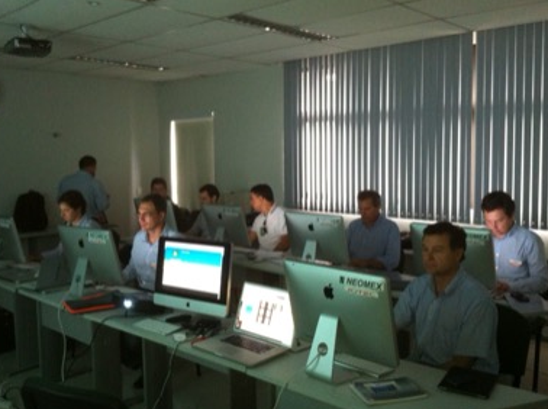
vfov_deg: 38.5
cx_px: 271
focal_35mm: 37
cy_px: 204
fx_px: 585
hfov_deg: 50.2
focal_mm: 3.85
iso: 320
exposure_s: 1/15
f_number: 2.8
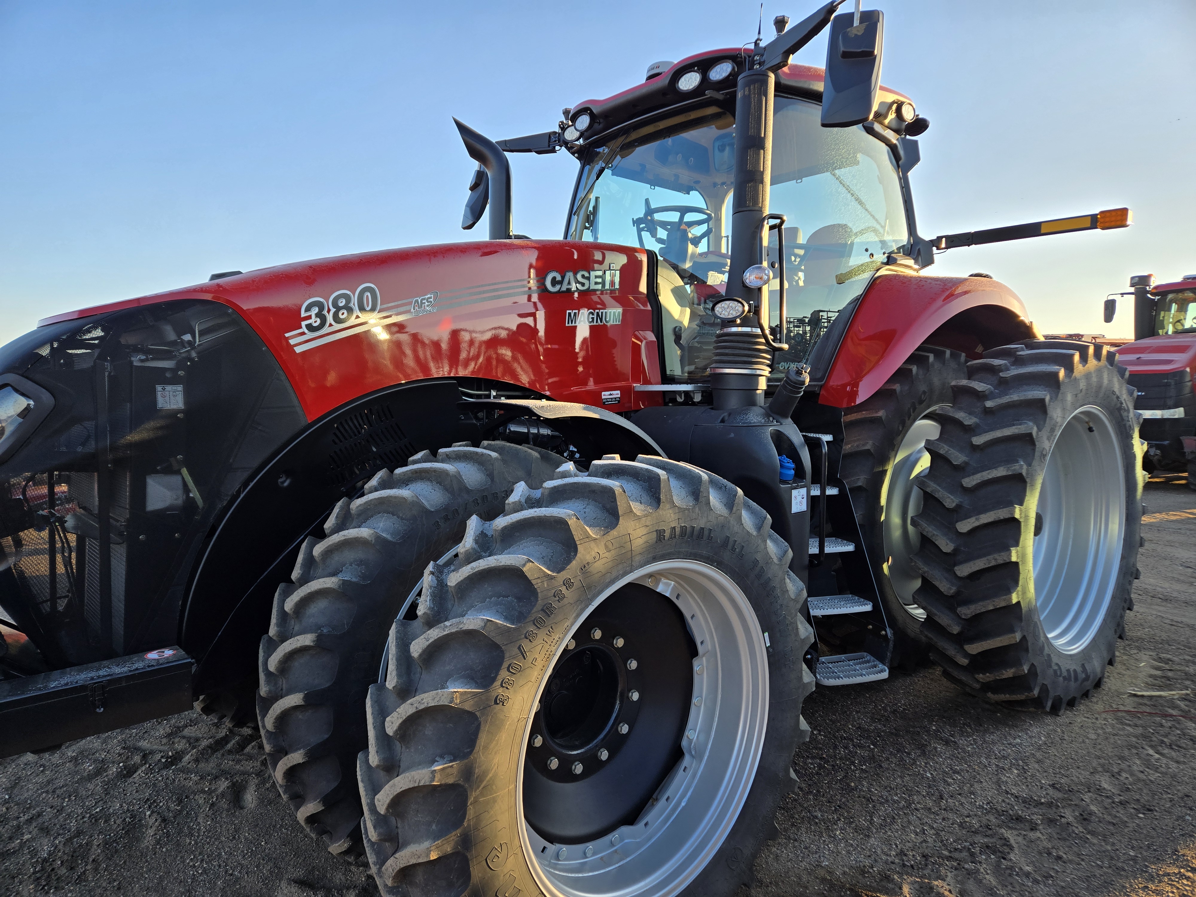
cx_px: 598
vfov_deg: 58.9
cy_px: 448
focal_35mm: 23
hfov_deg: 73.9
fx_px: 795
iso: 25
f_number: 1.8
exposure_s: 1/551
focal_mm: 5.4
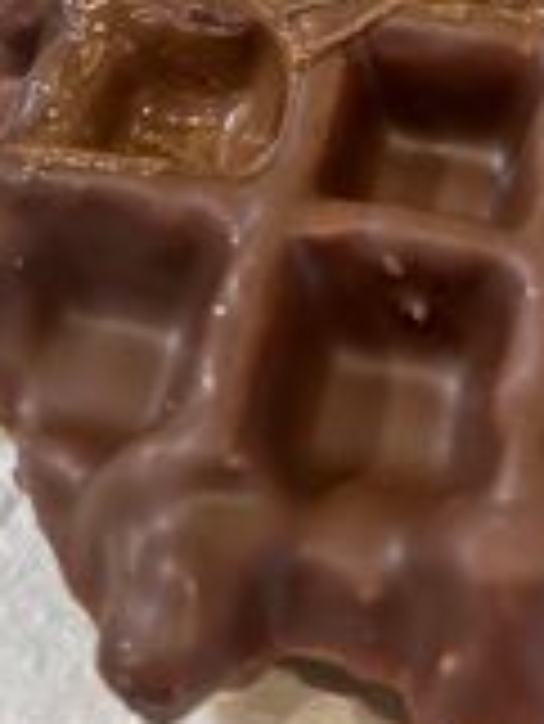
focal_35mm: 69
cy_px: -126
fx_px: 1444
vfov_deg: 25.5
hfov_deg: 21.2
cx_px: 382
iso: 125
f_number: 1.5
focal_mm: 5.7
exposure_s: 1/100
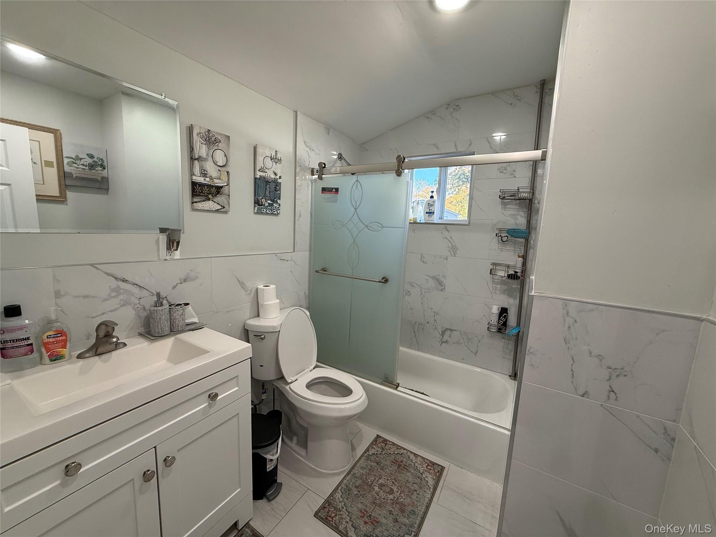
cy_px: 268
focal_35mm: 14
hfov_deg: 102.1
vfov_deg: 85.7
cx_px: 358
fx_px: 290
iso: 125
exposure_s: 1/120
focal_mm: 2.22
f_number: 2.2
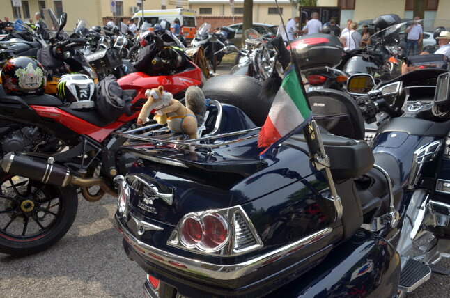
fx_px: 393
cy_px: 149
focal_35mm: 32
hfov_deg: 59.6
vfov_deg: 41.5
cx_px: 225
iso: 160
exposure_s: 1/180
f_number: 8
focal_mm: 21
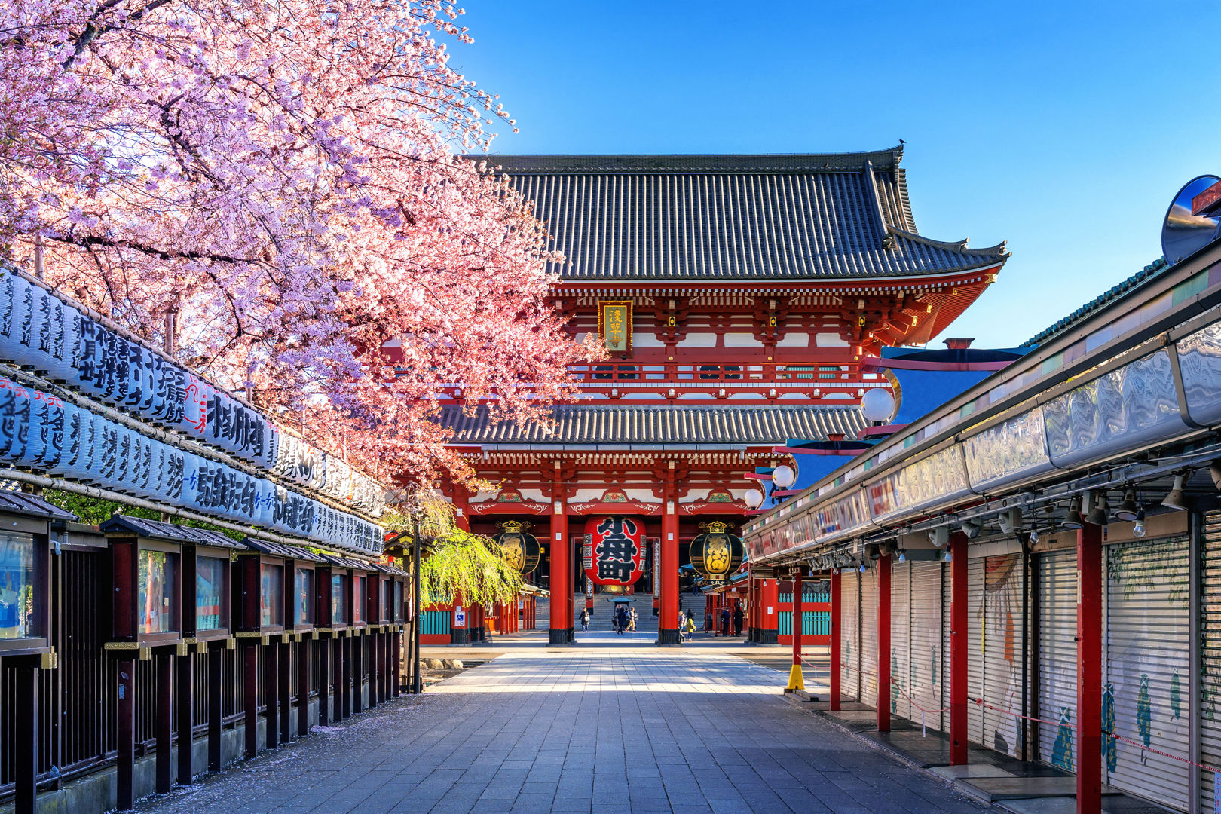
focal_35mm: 44
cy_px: 407
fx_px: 1492
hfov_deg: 44.5
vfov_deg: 30.5
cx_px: 610
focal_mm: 44
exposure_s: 1/80
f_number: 9
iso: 100
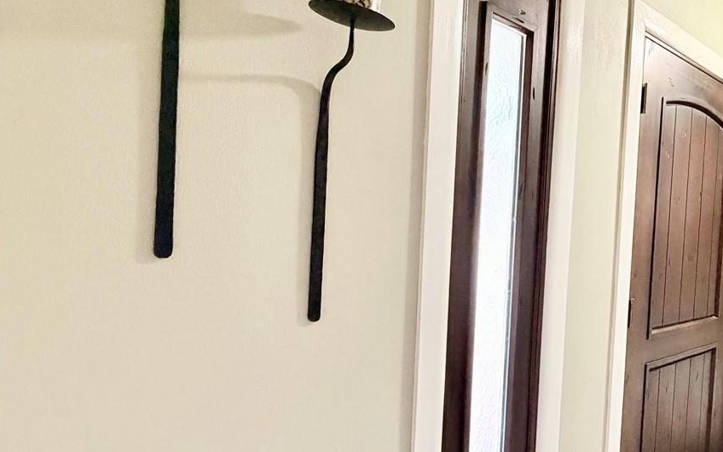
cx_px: 666
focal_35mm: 28
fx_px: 552
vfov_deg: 44.4
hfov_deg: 56.3
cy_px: 255
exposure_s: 1/60
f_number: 2.2
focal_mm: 2.22
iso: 500
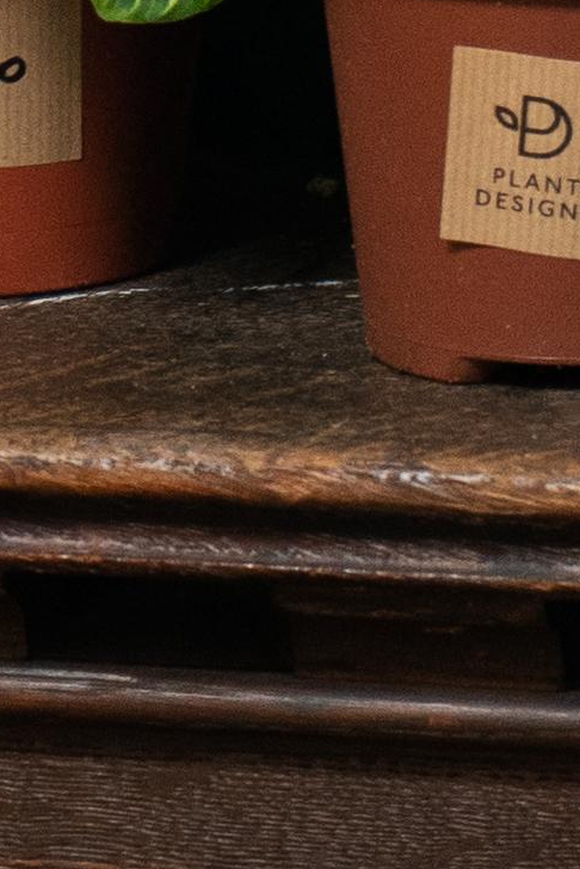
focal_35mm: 561
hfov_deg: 2.4
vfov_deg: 3.6
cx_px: -241
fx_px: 13544
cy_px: -1116
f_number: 2.8
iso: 1000
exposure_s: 1/100
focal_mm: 53
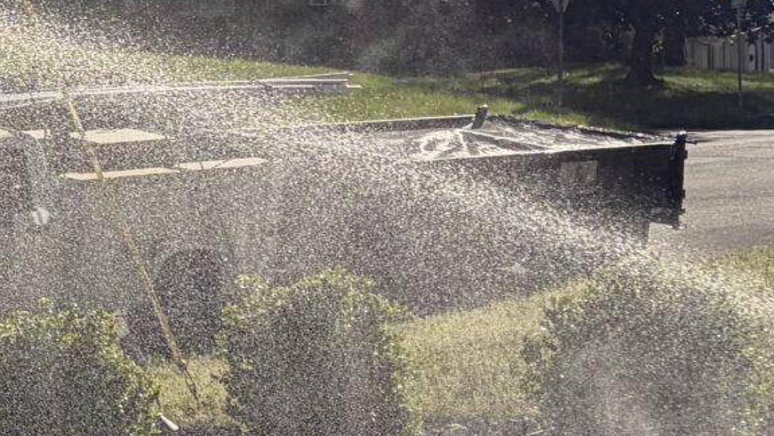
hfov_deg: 15.4
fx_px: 2586
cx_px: -472
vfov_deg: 9.5
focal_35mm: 126
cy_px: -114
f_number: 1.6
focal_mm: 5.96
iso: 50
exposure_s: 1/3831
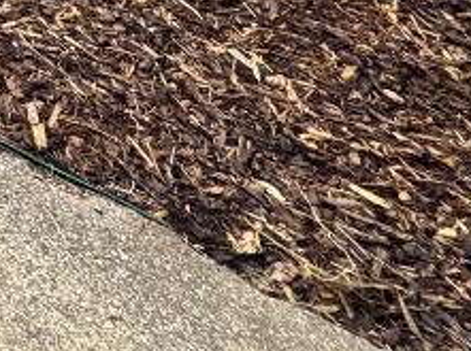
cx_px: -592
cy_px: -464
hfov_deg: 16.4
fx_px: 883
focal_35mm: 65
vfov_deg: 15.0
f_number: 2.2
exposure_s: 1/340
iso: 40
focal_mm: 2.22
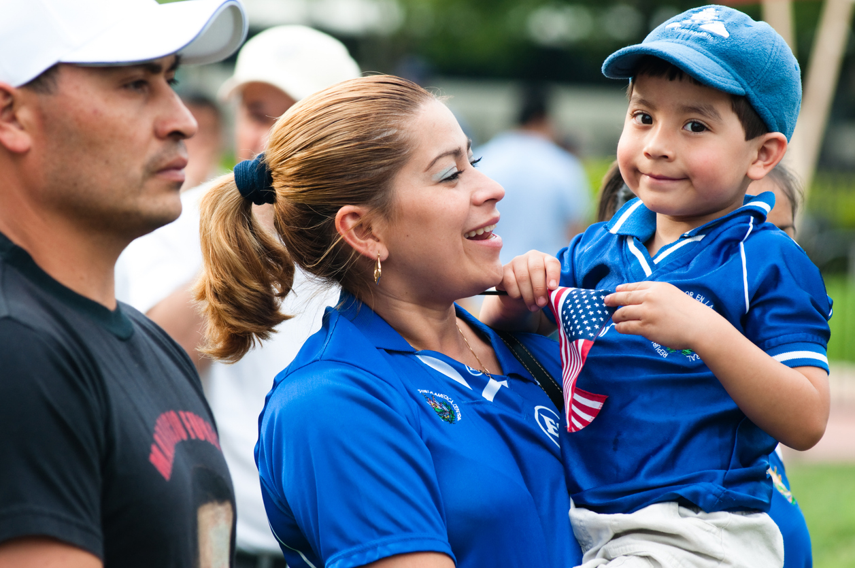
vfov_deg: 5.9
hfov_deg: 8.9
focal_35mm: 232
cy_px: 284
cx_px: 428
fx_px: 5515
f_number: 5
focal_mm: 155
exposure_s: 1/500
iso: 400
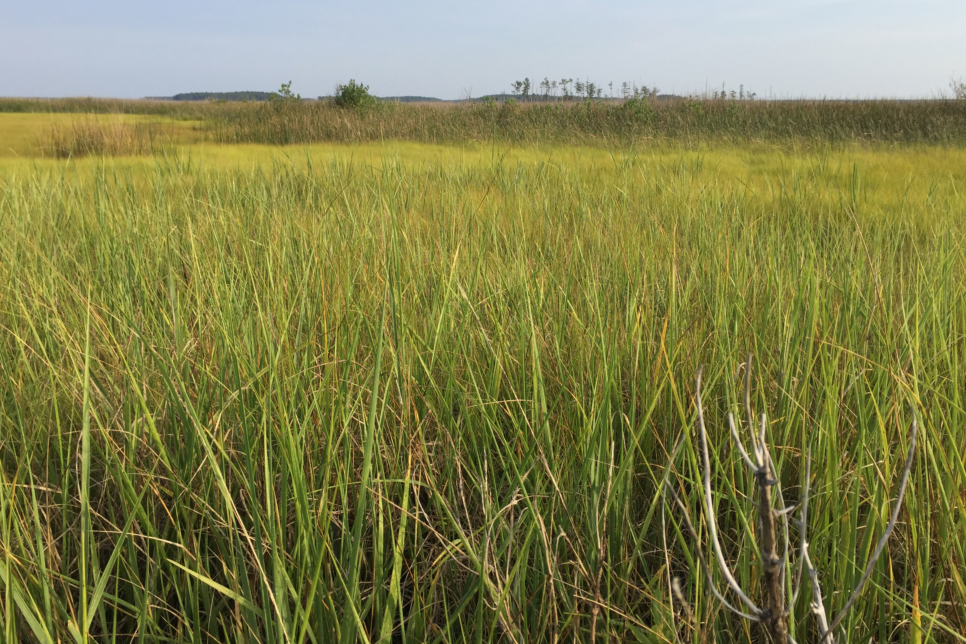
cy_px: 285
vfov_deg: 42.3
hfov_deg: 60.3
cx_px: 471
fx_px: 832
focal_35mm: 31
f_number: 2.2
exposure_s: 1/1412
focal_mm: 4.15
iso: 32
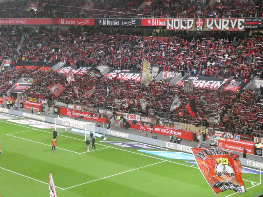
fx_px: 532
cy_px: 98
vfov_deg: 21.0
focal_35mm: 70
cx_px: 132
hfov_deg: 27.8
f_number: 4.5
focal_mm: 12.5
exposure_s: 1/125
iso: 2500
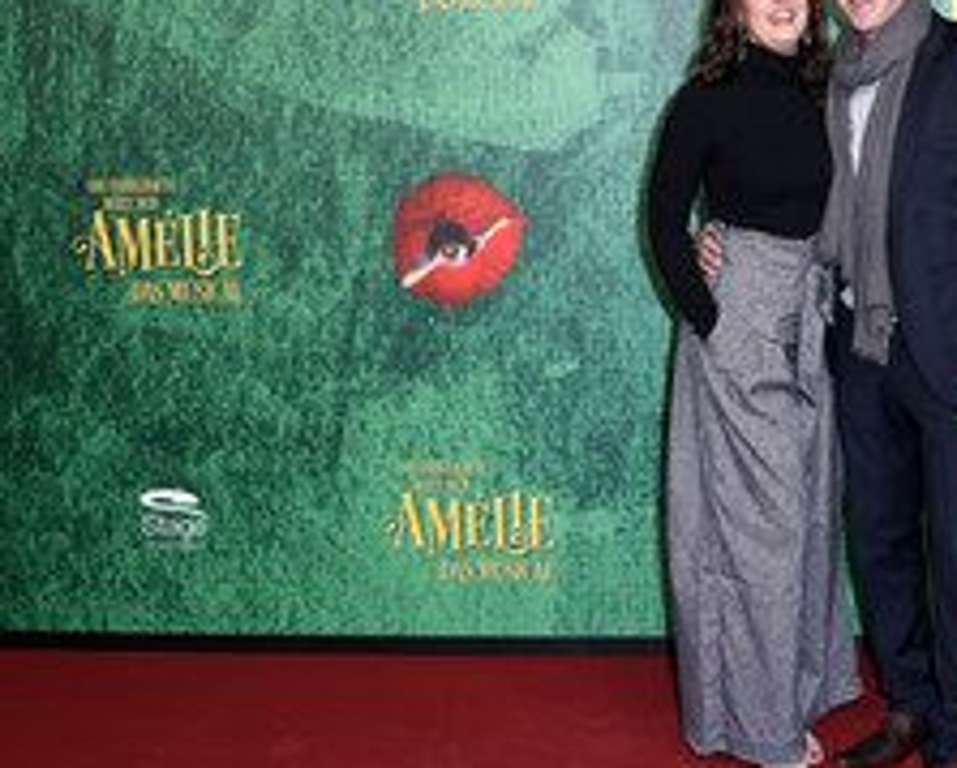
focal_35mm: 53
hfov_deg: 33.8
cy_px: 253
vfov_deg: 28.5
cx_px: 822
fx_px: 1503
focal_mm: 28
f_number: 6.3
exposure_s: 1/160
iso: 200
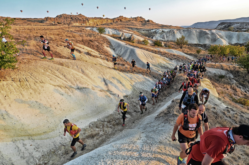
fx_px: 138
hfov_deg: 84.0
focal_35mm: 20
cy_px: 82
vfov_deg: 61.9
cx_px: 124
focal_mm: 20
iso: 6400
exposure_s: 1/8000
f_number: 3.5
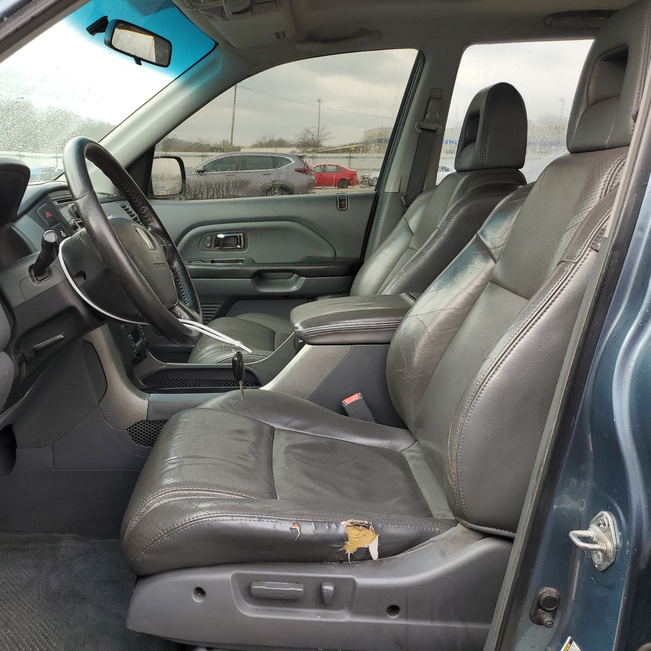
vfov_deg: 52.5
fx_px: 660
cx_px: 248
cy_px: 324
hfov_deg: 52.0
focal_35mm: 31
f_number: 1.5
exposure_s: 1/213
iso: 50
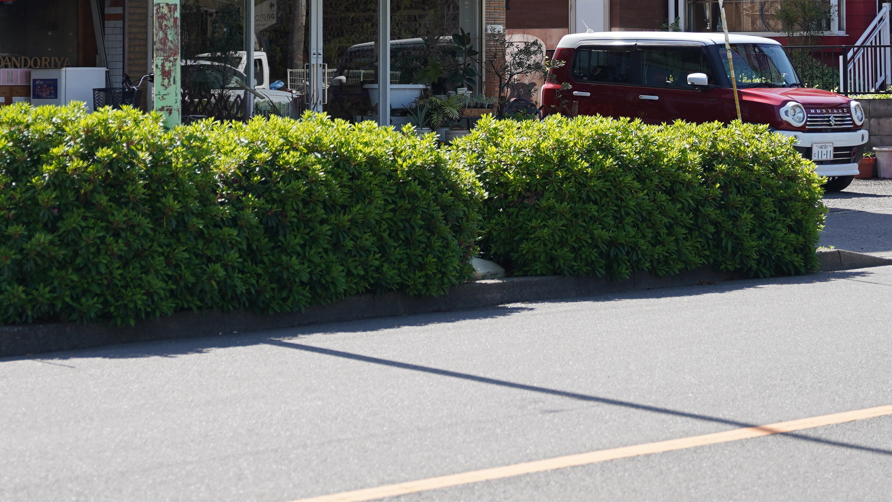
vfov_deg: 10.1
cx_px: 447
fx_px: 2815
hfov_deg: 18.0
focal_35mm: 119
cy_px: -57
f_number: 3.2
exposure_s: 1/800
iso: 100
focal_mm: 48
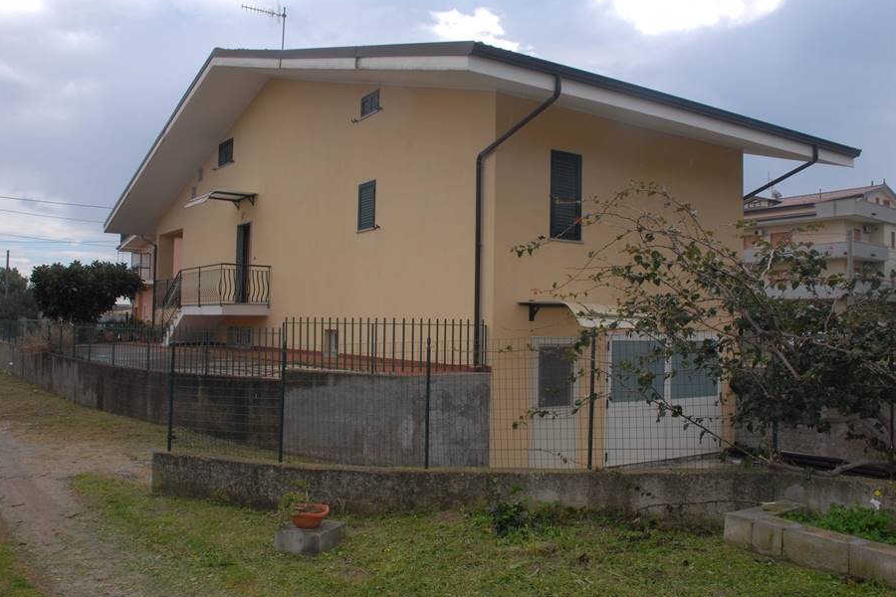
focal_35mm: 31
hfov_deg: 60.3
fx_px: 771
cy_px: 296
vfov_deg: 42.3
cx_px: 449
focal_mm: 20
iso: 320
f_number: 10
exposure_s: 1/250
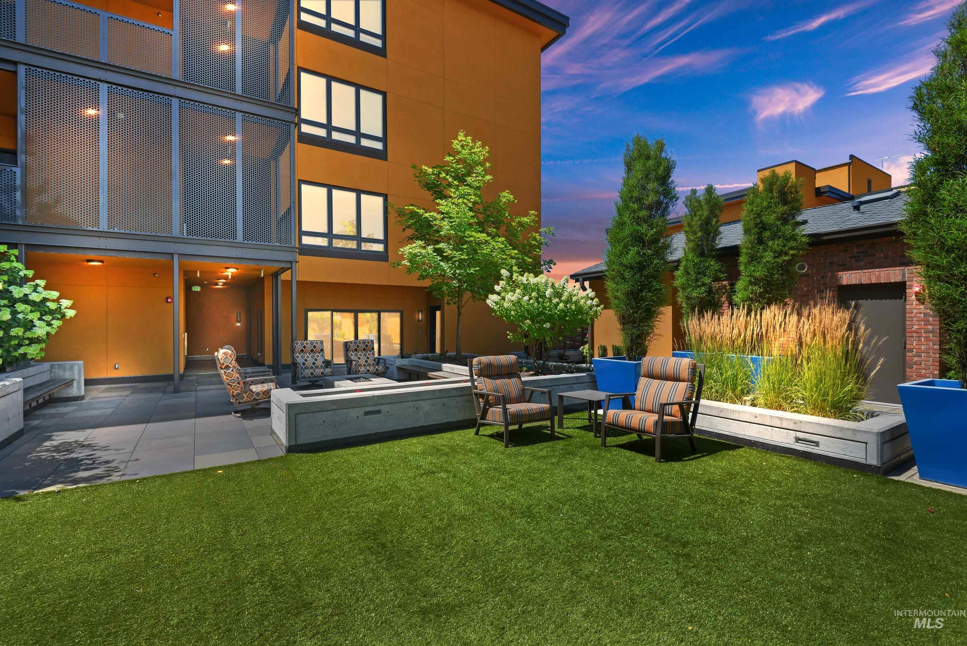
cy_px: 323
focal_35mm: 16
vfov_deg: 73.8
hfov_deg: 96.7
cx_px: 484
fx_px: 430
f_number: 8
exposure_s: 1/250
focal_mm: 16
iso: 900
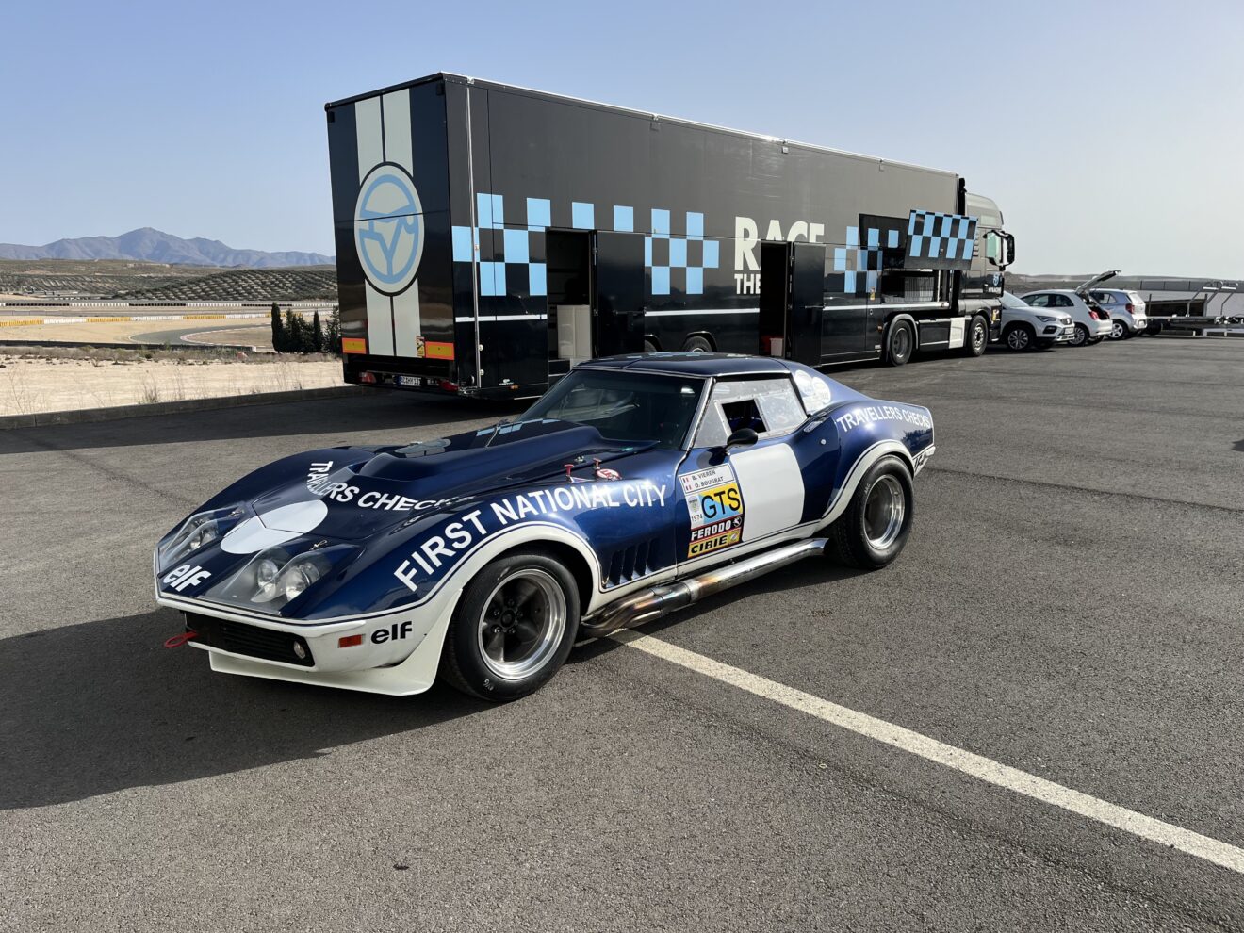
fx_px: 934
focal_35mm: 26
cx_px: 622
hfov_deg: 67.3
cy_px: 466
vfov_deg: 53.1
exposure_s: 1/3135
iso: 50
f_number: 1.6
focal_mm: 5.1
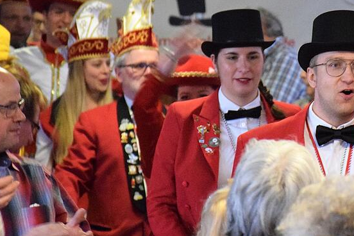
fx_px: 2743
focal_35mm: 279
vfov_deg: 4.9
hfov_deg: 7.4
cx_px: 296
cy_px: 73
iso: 6400
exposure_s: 1/50
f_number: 5.3
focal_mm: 95
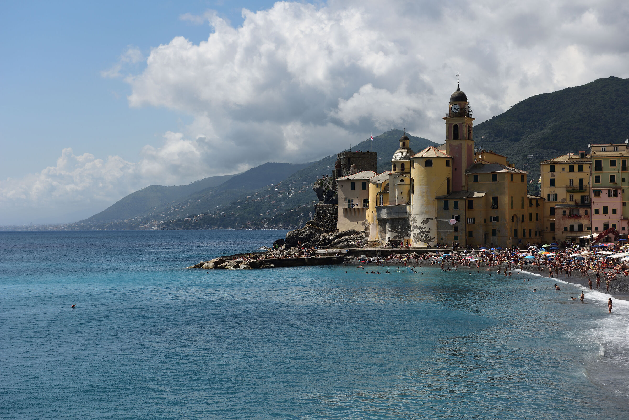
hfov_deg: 28.8
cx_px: 314
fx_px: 1223
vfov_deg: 19.5
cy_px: 210
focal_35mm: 70
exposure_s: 1/250
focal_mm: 70
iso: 64
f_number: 8
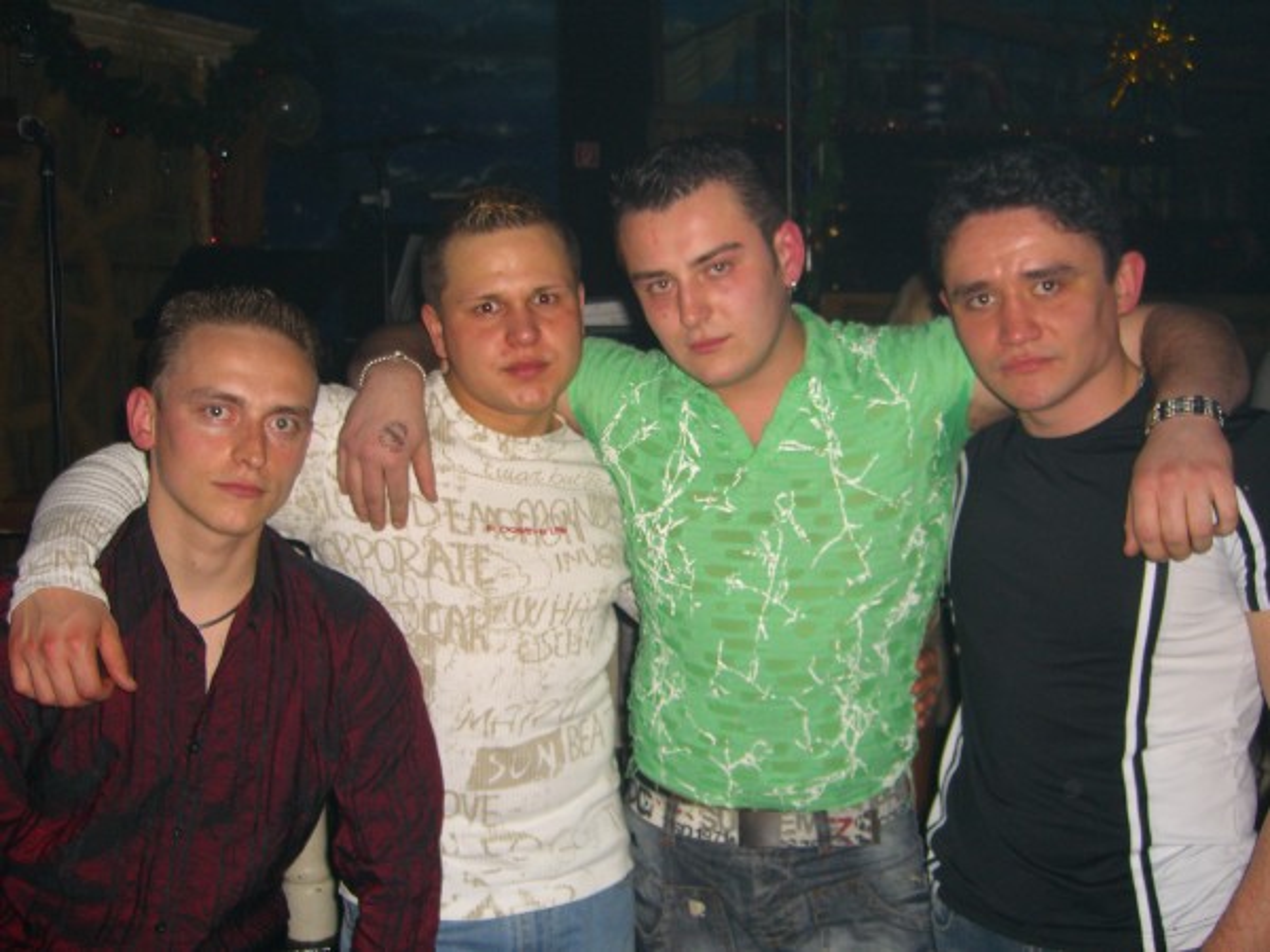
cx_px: 635
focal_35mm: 38
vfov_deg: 37.7
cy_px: 476
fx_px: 1394
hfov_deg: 49.0
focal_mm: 7.9
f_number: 2.8
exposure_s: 1/60
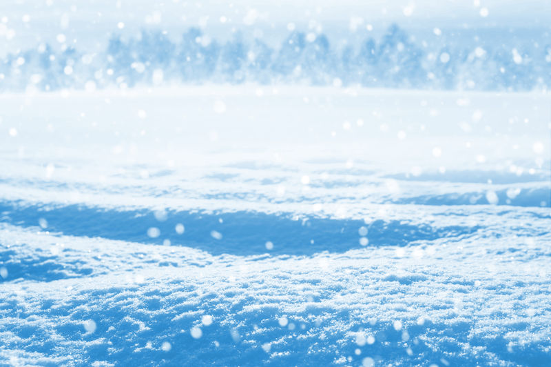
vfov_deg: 26.4
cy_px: 184
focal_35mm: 51
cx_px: 276
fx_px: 780
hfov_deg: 38.9
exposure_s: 1/800
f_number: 6.3
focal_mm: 33.8
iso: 100
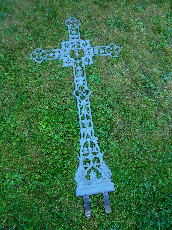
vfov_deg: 69.4
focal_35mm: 25
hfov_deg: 54.9
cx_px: 86
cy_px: 115
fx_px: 166
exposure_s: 1/30
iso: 160
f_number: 2.8
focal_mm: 4.4
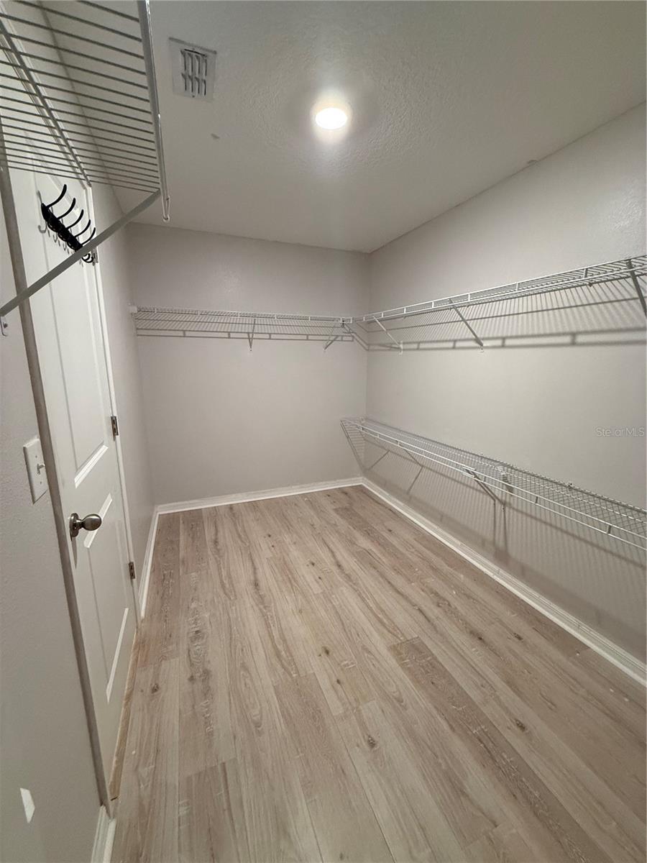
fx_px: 349
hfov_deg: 85.7
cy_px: 432
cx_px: 324
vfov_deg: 102.1
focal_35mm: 14
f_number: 2.2
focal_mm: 2.22
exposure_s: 1/60
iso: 400
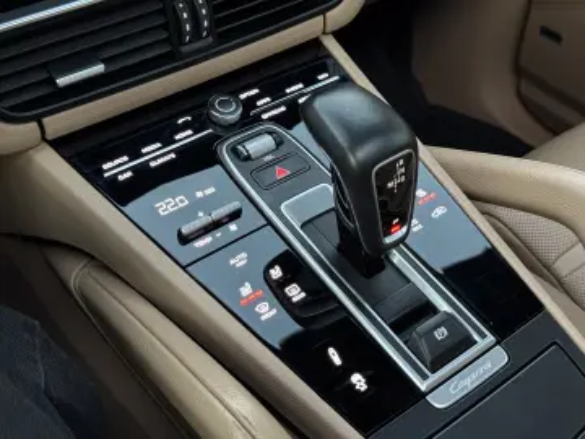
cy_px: 220
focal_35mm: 48
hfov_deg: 39.7
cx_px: 292
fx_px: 811
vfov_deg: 30.3
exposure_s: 1/56
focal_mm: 6.76
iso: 125
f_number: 1.78
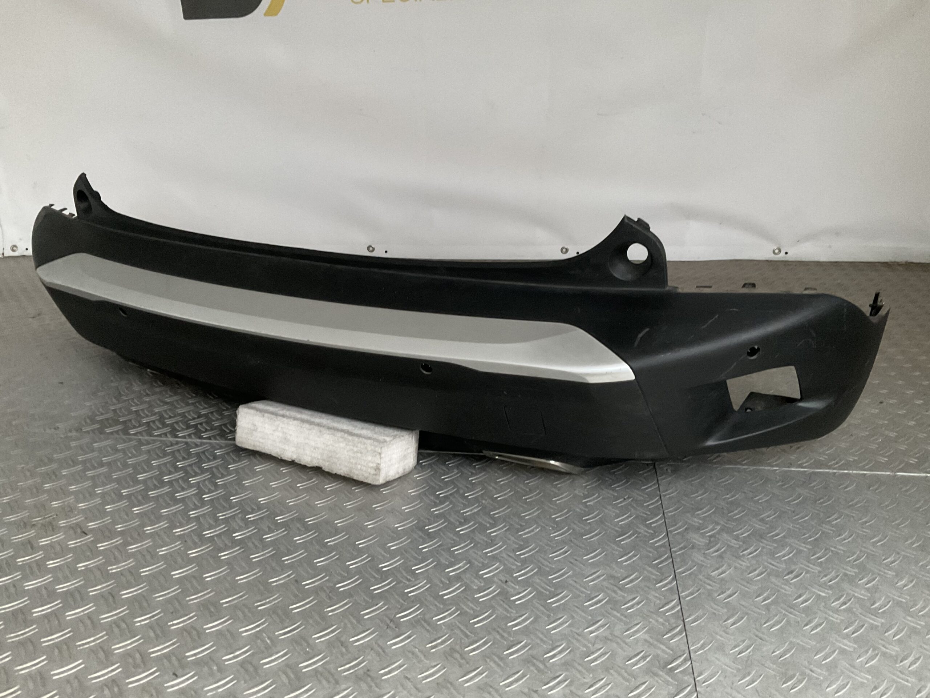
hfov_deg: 61.7
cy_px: 349
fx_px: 779
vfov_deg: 48.2
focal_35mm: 29
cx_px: 465
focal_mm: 3
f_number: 1.8
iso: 400
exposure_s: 1/25
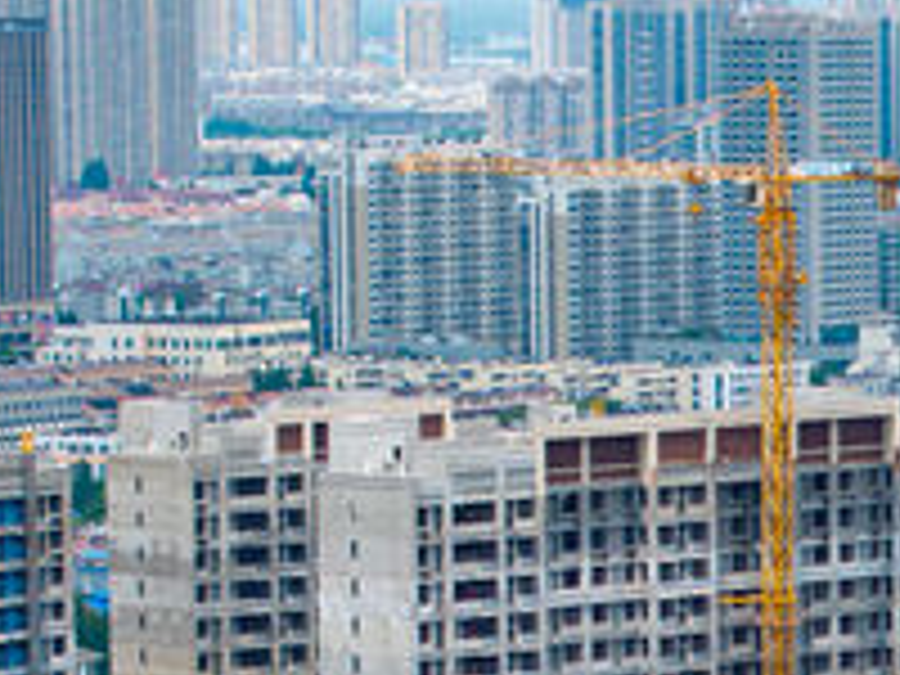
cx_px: 1629
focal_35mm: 280
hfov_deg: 6.9
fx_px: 7280
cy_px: 983
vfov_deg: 5.3
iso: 100
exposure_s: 1/1000
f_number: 2.8
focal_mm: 19.35
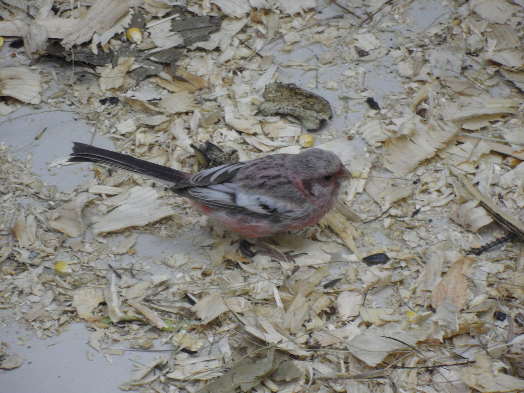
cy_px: 196
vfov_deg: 4.1
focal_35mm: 360
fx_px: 5450
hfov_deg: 5.5
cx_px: 262
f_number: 5.8
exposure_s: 1/10
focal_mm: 58.5
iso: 200
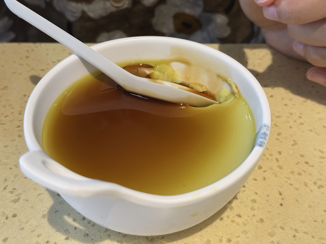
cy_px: 122
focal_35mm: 48
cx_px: 163
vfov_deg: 30.3
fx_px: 452
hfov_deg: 39.7
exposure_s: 1/50
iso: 200
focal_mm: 6.76
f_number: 1.78
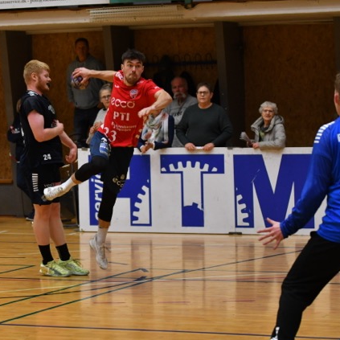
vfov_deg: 12.1
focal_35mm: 144
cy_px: 171
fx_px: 1600
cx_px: 95
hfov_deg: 12.1
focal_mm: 75
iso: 1600
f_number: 2.8
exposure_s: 1/640
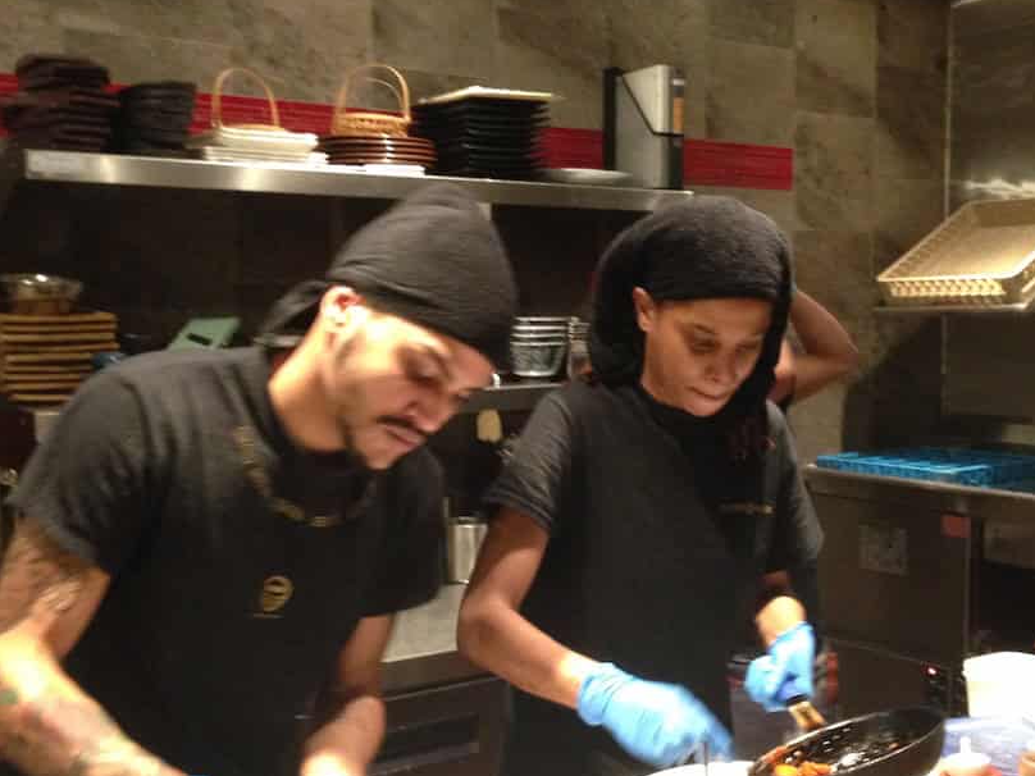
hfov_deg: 38.7
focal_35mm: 49
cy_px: 397
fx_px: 1465
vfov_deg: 29.7
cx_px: 643
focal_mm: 4.1
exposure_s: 1/15
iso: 400
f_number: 2.4
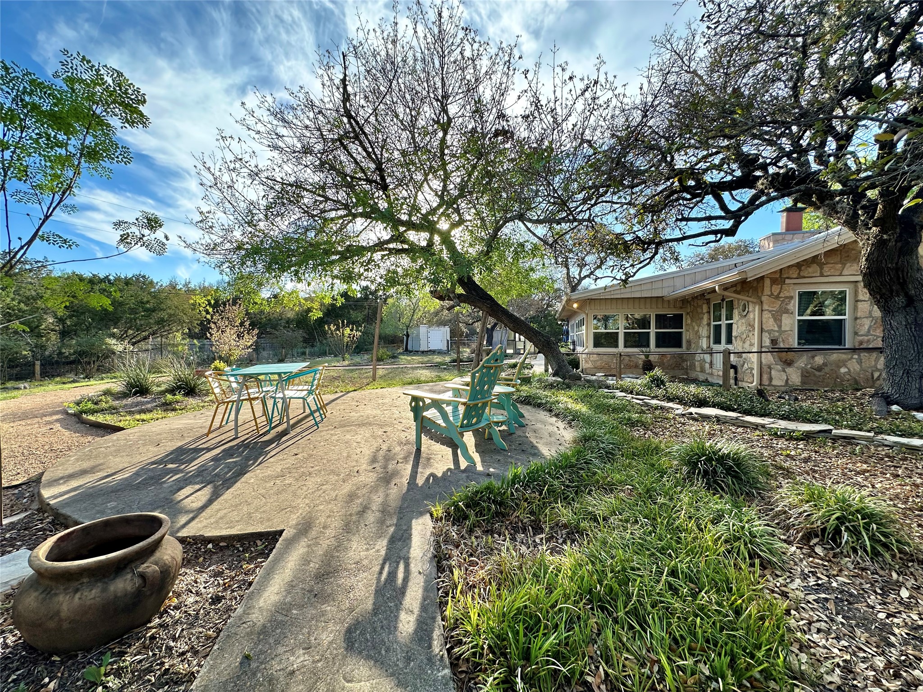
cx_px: 462
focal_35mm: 14
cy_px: 346
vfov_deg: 85.7
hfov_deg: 102.1
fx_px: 373
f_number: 2.2
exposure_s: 1/489
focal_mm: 2.22
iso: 40
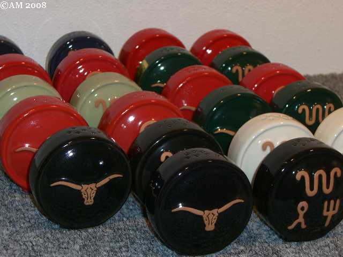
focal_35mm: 78
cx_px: 172
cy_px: 128
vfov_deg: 18.9
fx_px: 773
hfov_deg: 25.0
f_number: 4.3
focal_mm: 16.3
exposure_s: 1/30
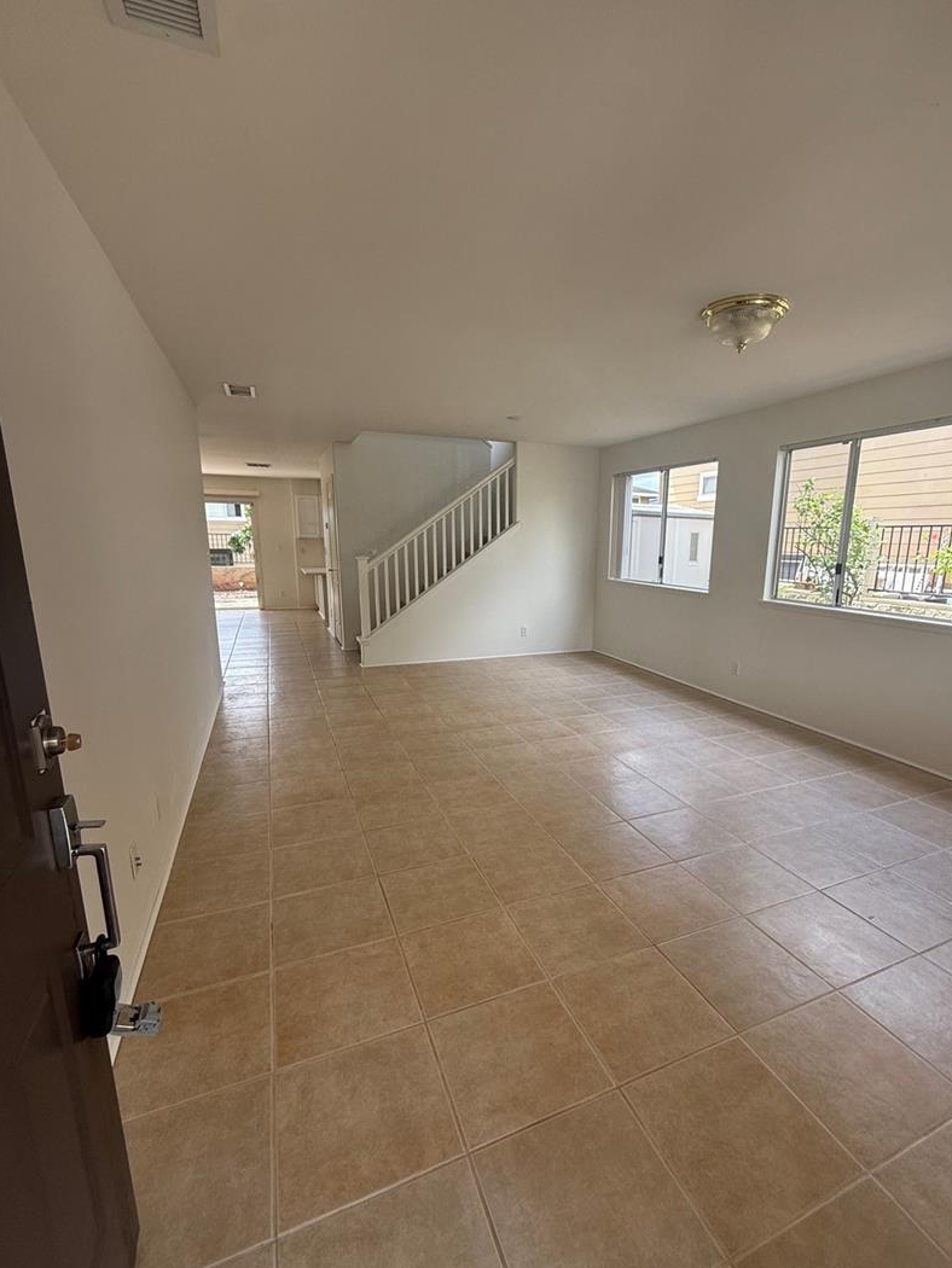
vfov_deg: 94.4
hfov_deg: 77.8
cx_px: 538
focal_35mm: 16
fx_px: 586
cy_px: 667
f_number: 2.2
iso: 64
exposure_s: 1/171
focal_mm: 2.22
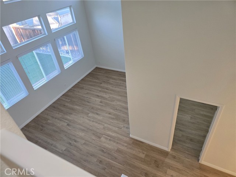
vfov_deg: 58.9
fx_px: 157
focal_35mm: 23
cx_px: 118
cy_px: 88
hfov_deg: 73.9
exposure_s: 1/120
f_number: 1.7
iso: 200
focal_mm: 6.3
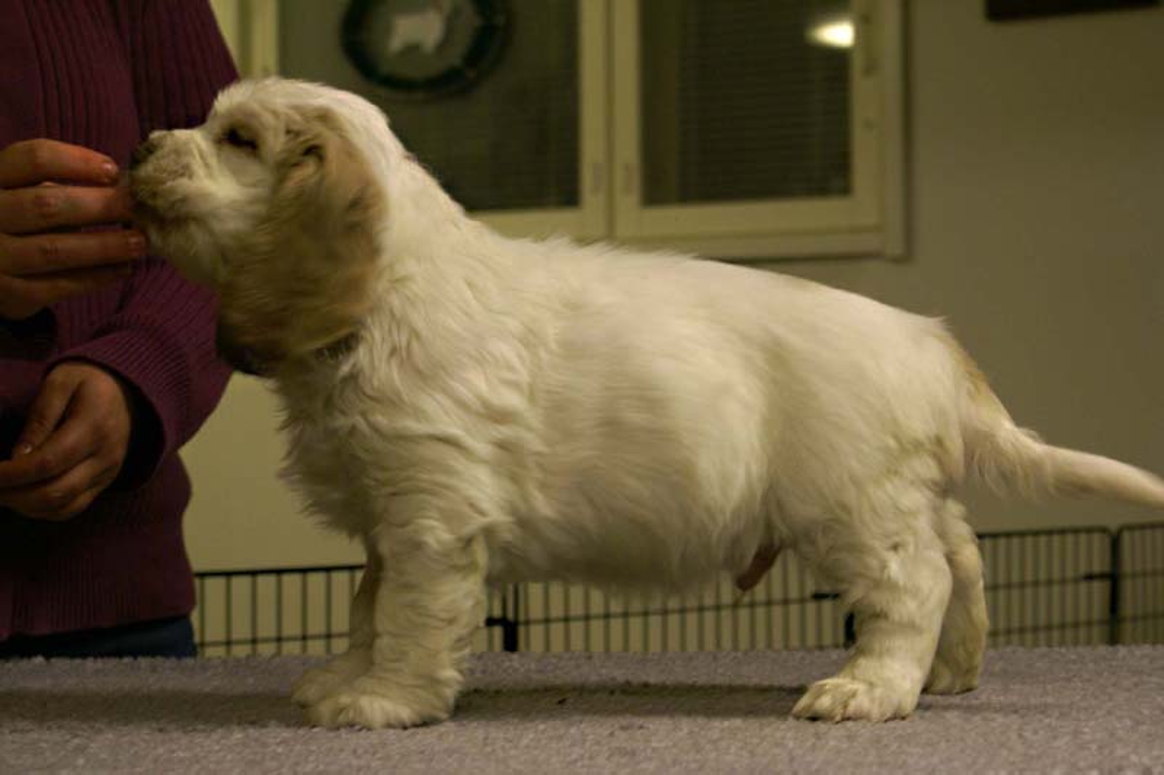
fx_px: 2424
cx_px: 582
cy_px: 388
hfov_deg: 27.0
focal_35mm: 75
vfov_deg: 18.2
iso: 400
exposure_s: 1/30
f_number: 5.6
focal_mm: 50
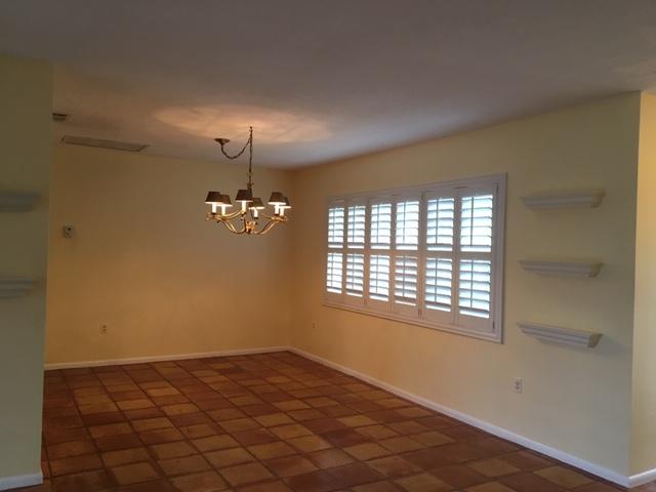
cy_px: 246
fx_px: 550
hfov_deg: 61.7
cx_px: 328
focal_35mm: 29
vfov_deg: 48.2
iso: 80
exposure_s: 1/30
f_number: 2.2
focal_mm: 4.15
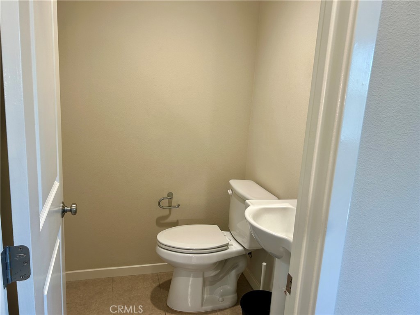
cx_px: 210
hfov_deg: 67.3
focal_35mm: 26
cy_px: 158
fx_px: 315
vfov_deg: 53.1
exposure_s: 1/120
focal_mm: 5.7
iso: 100
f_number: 1.5
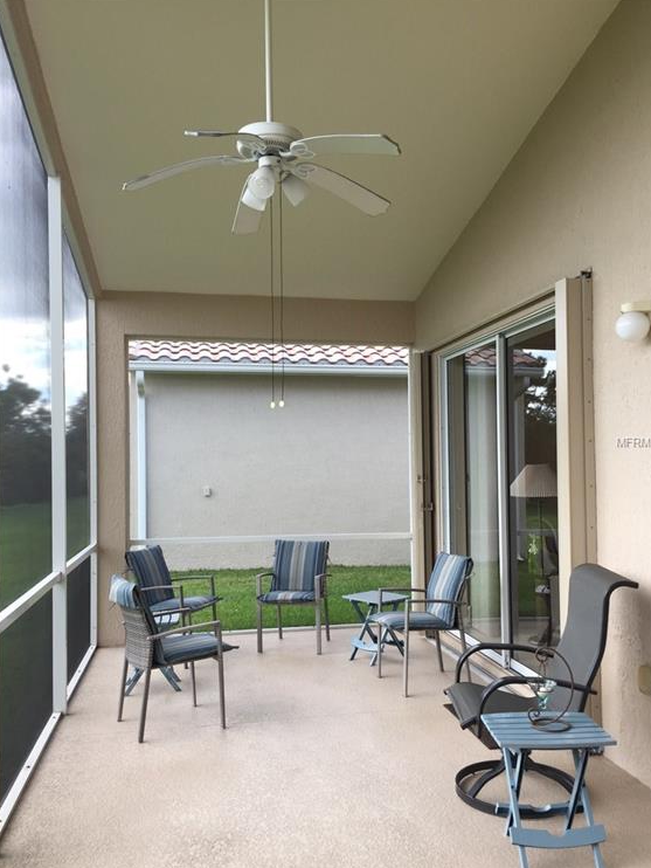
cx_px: 332
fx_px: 752
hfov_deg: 46.8
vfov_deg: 59.9
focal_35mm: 30
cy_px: 442
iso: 32
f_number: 2.2
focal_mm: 4.15
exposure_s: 1/162
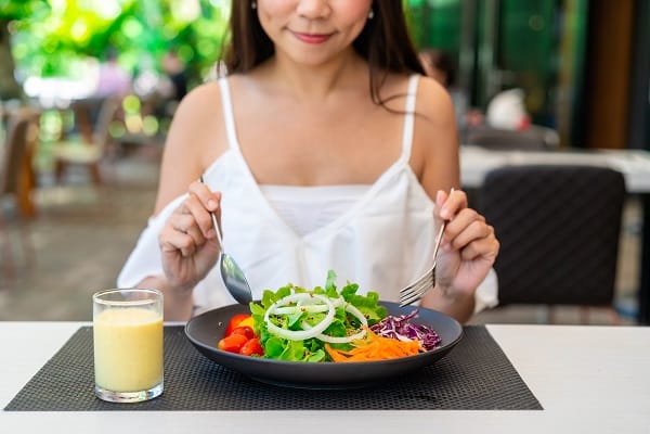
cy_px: 217
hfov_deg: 36.2
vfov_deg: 24.6
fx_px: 993
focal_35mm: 55
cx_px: 325
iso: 200
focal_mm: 55
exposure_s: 1/100
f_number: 3.2
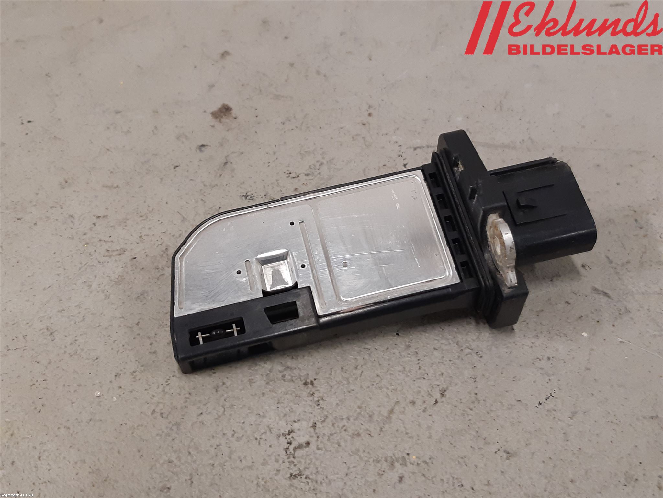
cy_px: 249
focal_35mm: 26
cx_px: 332
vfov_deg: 53.1
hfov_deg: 67.3
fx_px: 498
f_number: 1.7
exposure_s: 1/50
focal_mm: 3.93
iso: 160
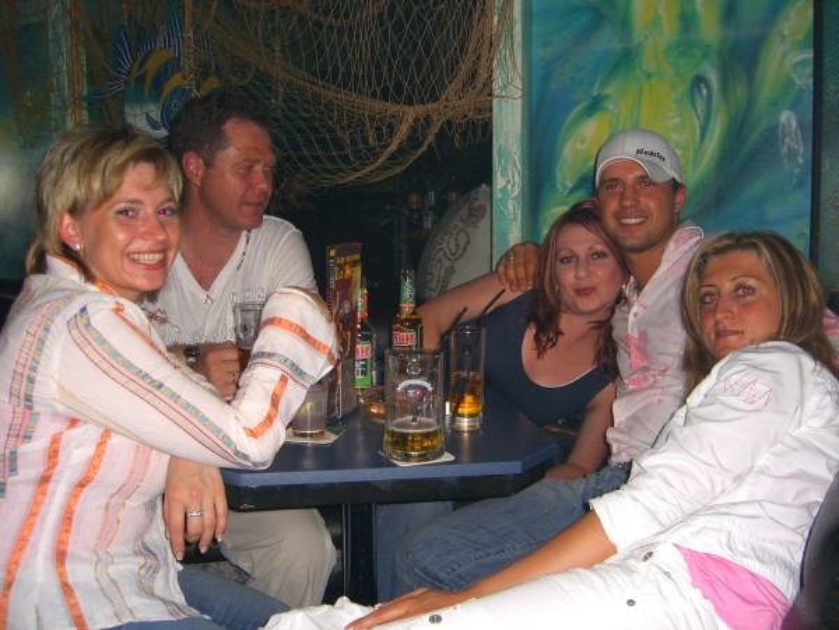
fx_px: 921
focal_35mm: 38
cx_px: 420
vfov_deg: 37.7
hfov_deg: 49.0
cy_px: 315
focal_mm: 7.9
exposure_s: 1/60
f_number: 2.8
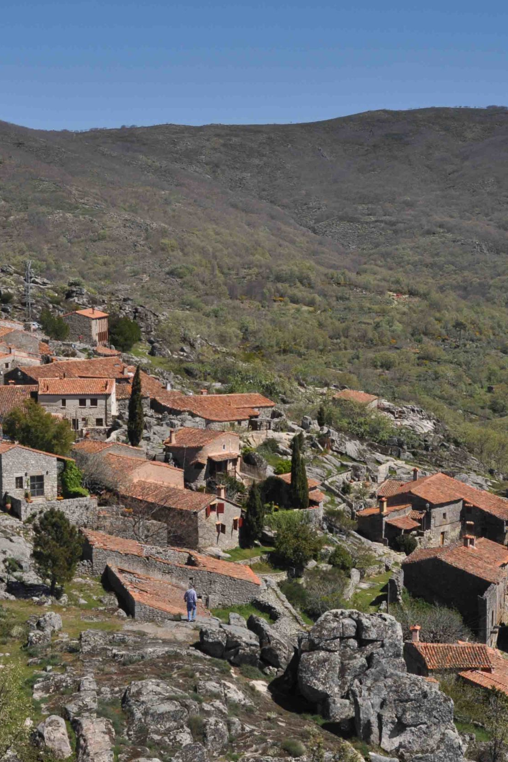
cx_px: 172
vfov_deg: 31.4
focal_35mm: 64
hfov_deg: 21.2
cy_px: 381
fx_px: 1354
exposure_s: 1/400
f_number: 10
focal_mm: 28
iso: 200
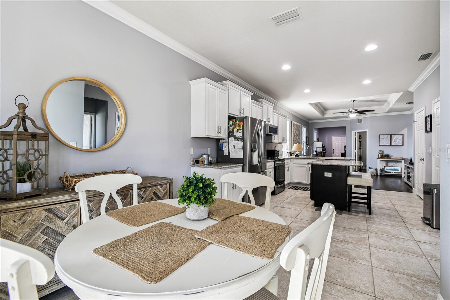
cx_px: 225
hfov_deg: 100.4
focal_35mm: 15
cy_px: 150
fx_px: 187
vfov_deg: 77.3
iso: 100
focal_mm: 10
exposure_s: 1/5
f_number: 7.1
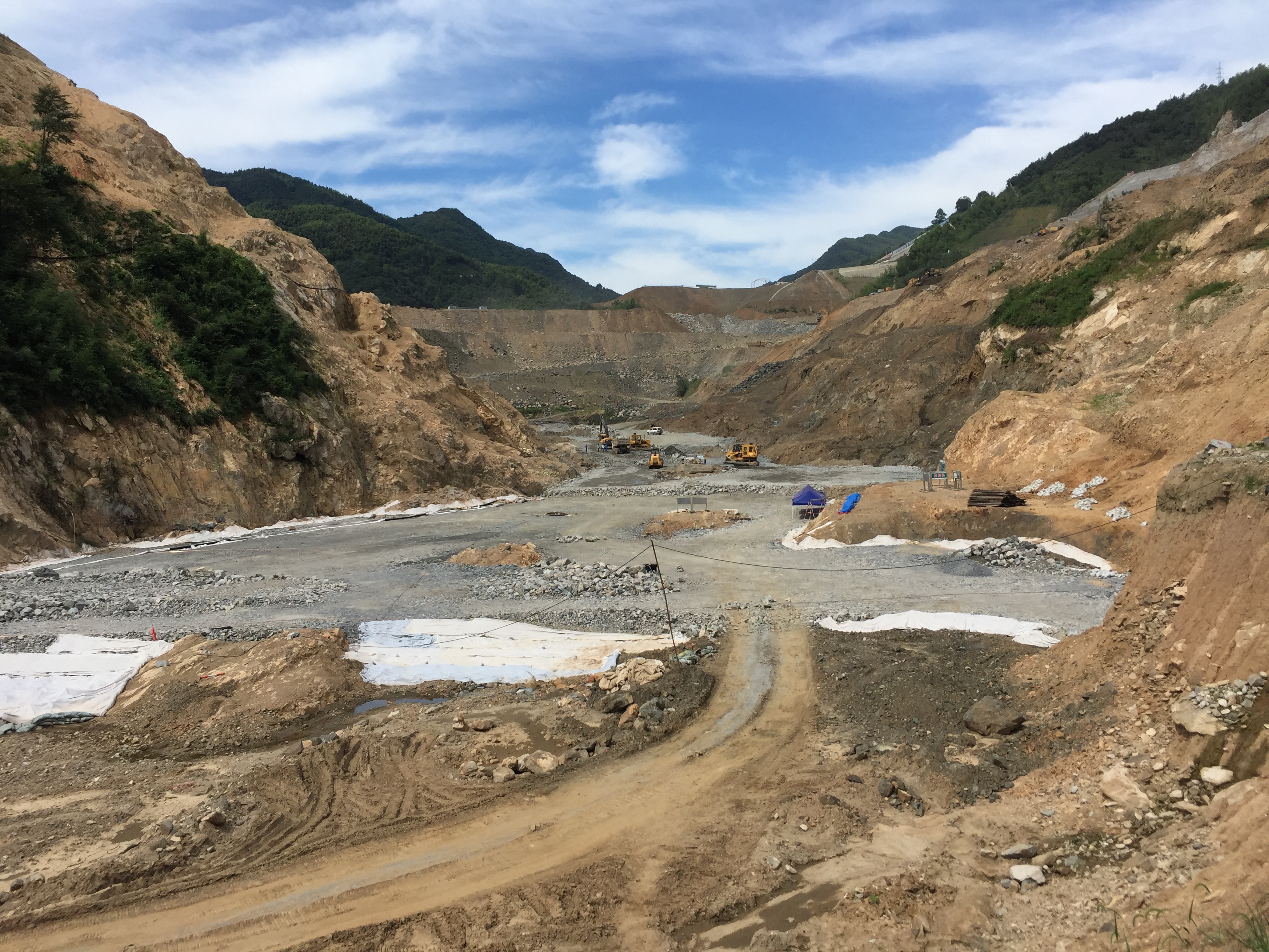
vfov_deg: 48.2
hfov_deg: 61.7
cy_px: 476
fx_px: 1063
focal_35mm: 29
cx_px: 634
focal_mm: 4.15
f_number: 2.2
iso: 32
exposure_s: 1/2198
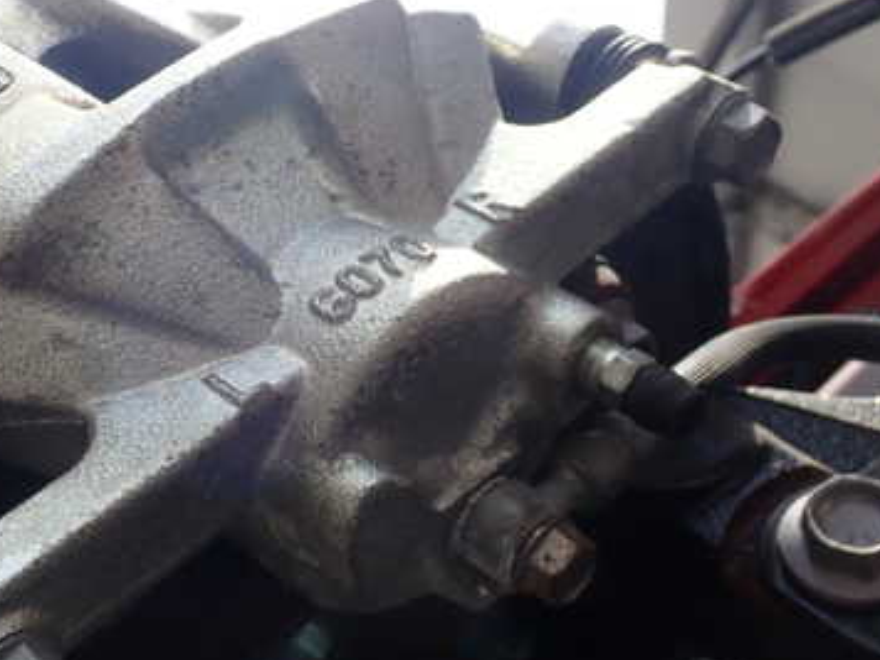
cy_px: 324
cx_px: 230
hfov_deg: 29.8
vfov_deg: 22.9
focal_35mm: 64
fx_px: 1627
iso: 100
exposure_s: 1/320
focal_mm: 6.86
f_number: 3.5
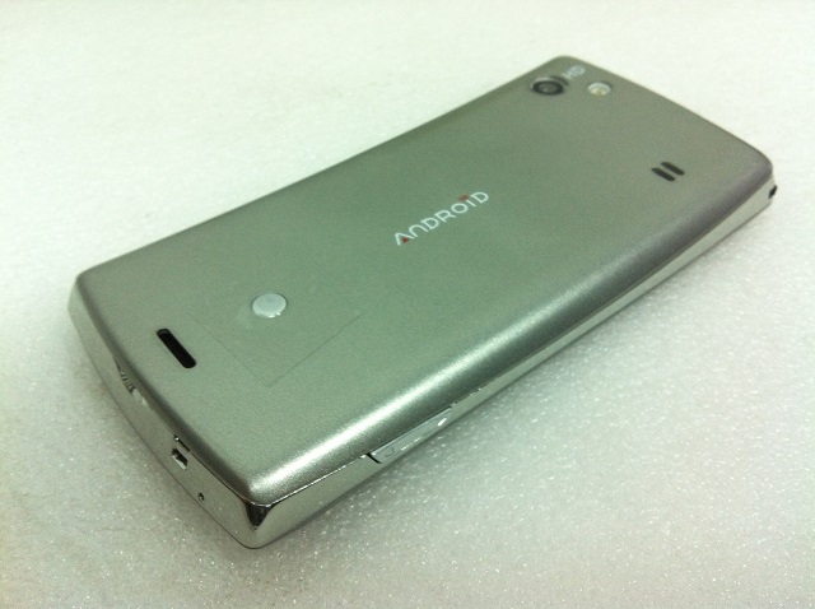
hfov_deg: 52.7
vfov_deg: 40.6
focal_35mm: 35
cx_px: 408
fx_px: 823
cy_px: 304
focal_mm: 3.85
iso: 100
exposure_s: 1/17
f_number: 2.8
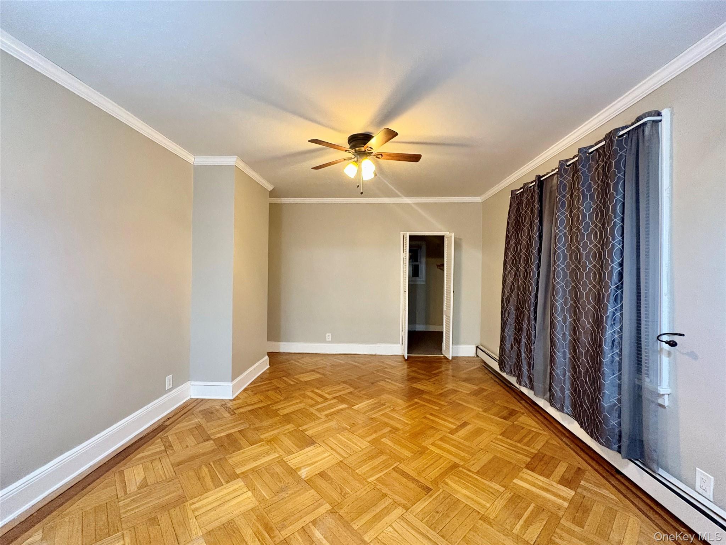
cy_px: 272
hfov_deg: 102.1
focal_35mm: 14
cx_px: 363
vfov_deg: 85.7
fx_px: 294
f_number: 2.2
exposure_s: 1/40
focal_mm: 2.22
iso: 640
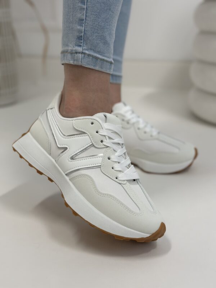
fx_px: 399
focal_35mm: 48
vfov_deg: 39.7
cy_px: 144
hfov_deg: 30.3
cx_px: 108
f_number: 1.78
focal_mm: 6.86
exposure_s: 1/100
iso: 80
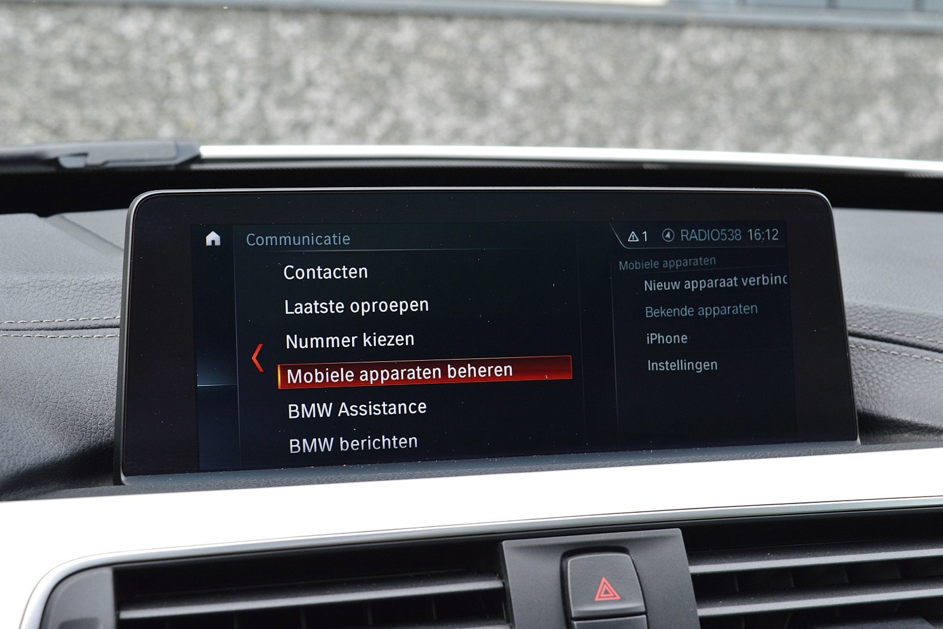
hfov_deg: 35.1
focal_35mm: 57
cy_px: 314
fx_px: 1493
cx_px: 472
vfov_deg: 23.8
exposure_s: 1/80
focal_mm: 38
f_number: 8
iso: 400
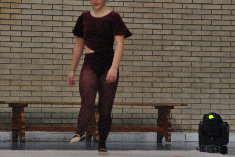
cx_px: 119
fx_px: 2176
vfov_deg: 4.1
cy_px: 67
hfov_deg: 6.2
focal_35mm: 333
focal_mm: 140
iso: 800
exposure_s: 1/100
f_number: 6
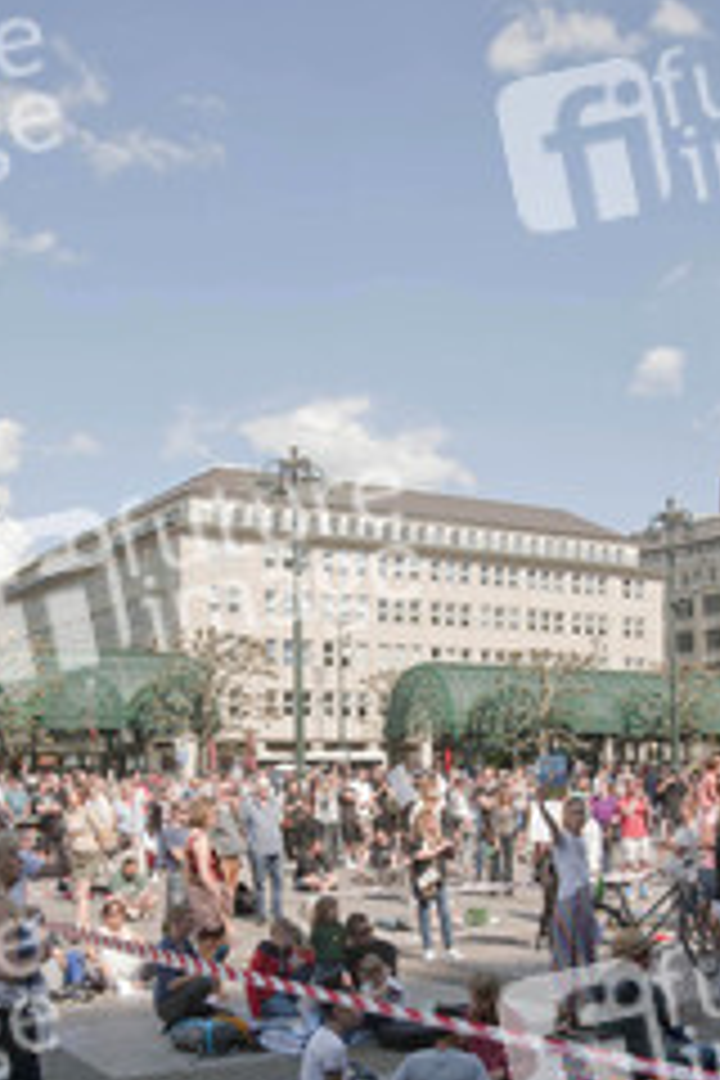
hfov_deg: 33.4
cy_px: 801
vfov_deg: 46.8
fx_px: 1200
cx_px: 322
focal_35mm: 40
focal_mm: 24
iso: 500
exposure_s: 1/1600
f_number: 8
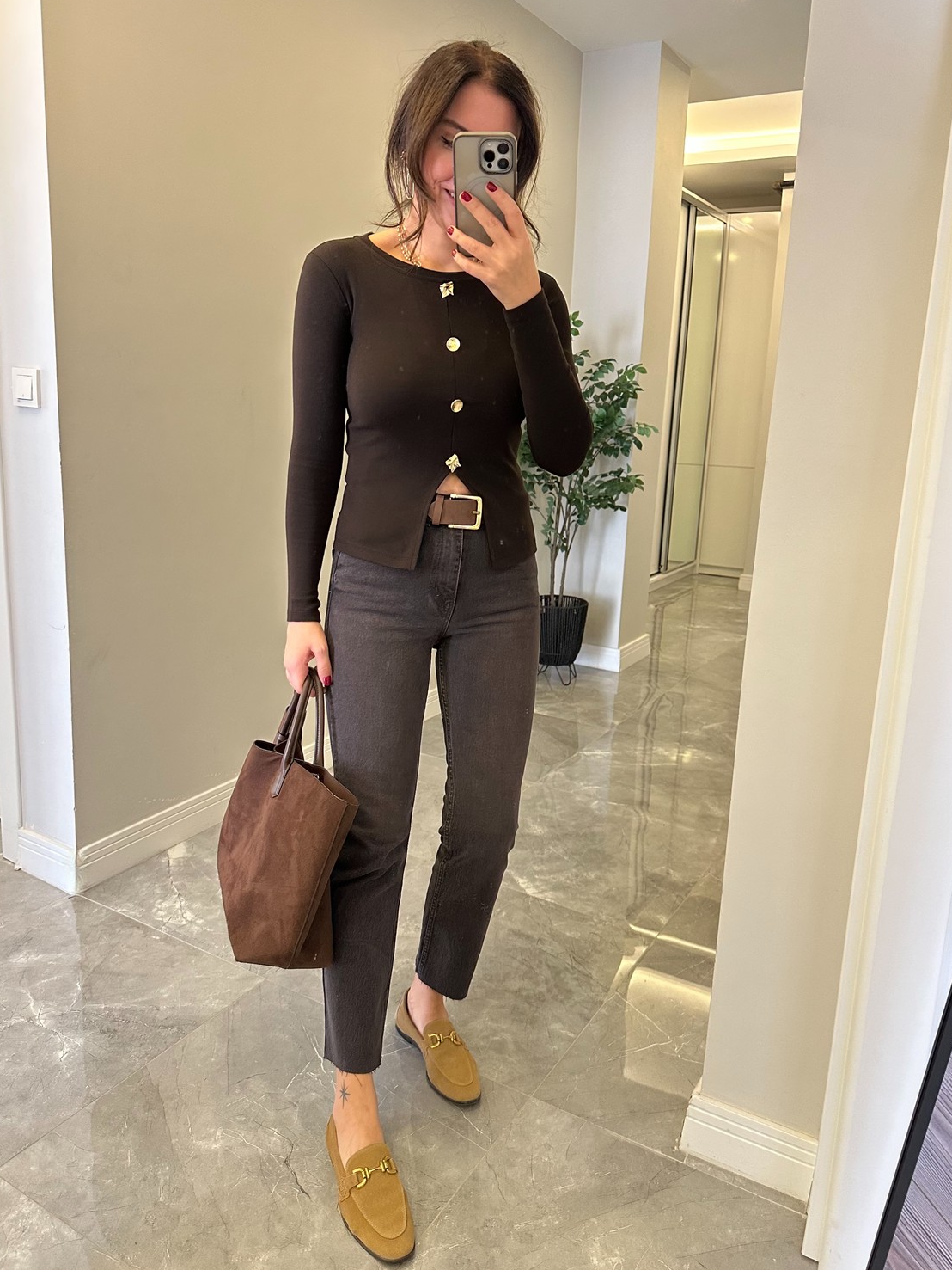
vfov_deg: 67.2
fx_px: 953
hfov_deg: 53.1
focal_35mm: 26
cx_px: 455
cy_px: 593
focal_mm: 6.86
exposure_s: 1/60
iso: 250
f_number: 1.78
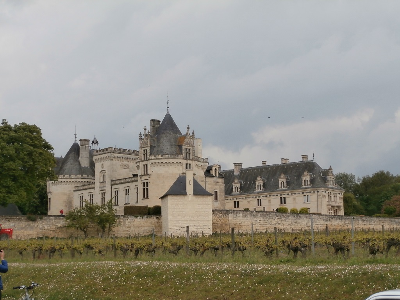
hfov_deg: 28.6
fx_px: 786
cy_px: 150
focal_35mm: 68
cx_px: 200
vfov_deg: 21.6
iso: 100
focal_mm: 12.1
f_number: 4.7
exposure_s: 1/640
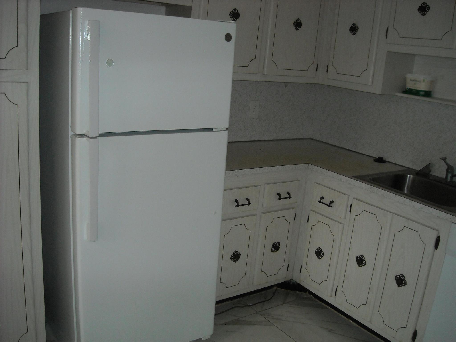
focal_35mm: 35
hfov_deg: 52.6
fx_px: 461
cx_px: 228
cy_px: 171
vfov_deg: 40.7
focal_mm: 5.7
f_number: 2.8
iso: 200
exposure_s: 1/60
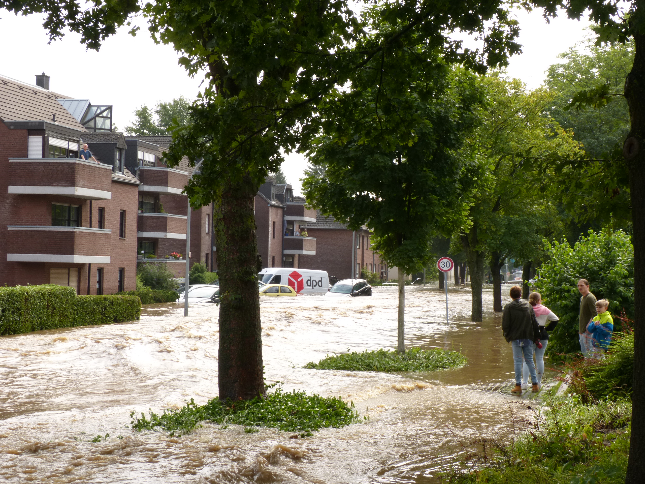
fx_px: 1174
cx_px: 322
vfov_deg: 23.3
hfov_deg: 30.7
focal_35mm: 63
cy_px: 242
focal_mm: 11.3
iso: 100
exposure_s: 1/100
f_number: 8
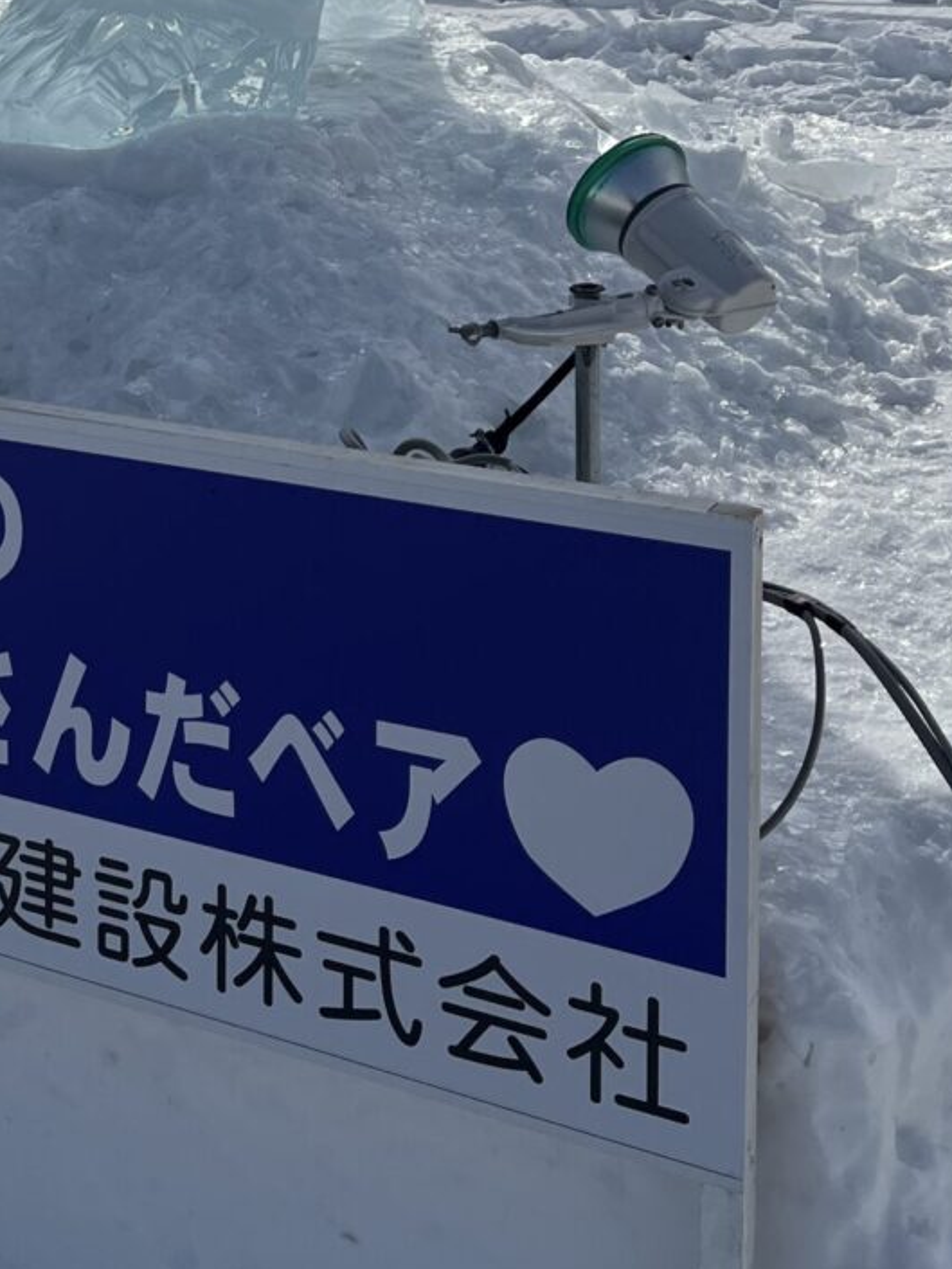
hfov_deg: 24.0
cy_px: 11
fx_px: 2163
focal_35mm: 59
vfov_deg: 30.5
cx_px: 70
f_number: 1.6
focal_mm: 5.1
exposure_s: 1/17241
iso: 50
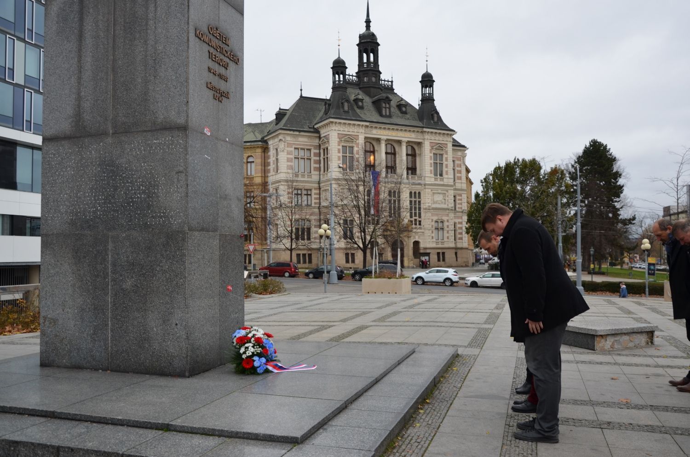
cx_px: 345
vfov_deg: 41.6
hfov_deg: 59.6
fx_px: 603
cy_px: 228
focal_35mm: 32
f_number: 5.6
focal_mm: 21
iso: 320
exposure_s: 1/125
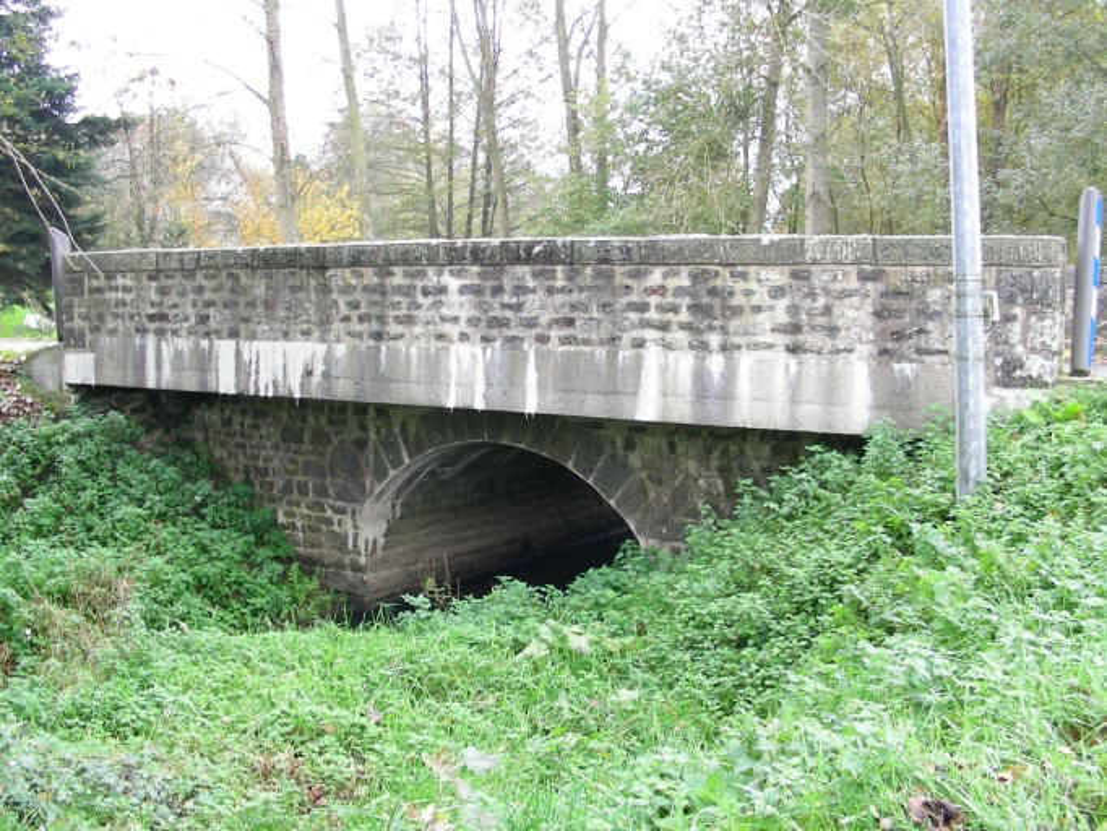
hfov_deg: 49.0
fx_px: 1216
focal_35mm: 38
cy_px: 416
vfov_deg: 37.7
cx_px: 554
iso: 50
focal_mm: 6.3
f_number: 3.5
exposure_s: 1/35
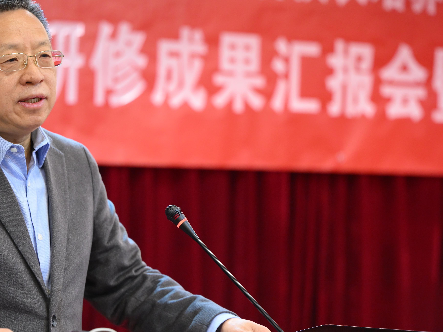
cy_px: 209
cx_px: 171
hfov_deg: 9.2
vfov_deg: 6.9
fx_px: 2752
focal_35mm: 215
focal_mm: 125
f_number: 2.8
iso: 2000
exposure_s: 1/125
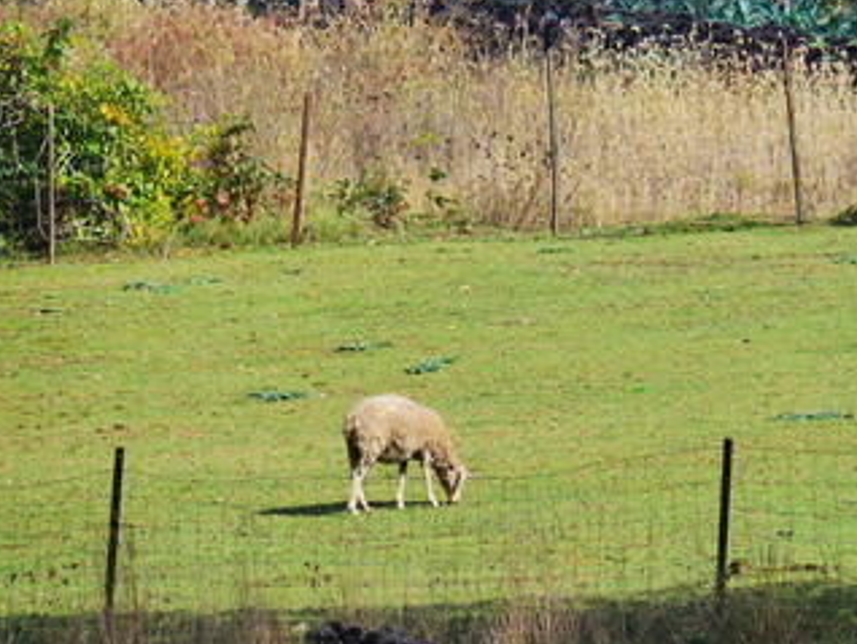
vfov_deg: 2.6
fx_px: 14370
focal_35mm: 580
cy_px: 353
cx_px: 496
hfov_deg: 3.4
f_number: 5
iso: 200
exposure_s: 1/1000
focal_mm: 205
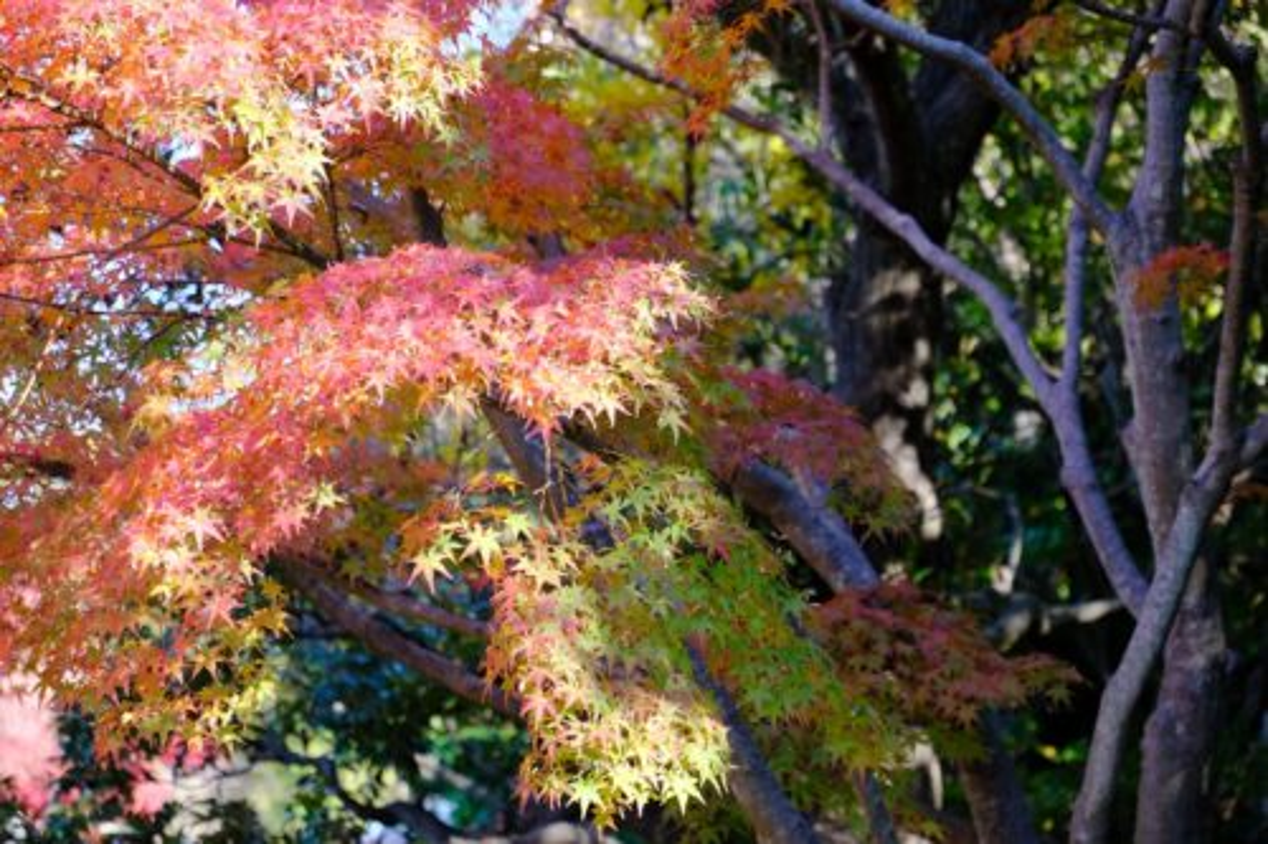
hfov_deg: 14.7
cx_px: 634
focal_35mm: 140
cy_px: 422
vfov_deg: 9.8
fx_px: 4929
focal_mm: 93.2
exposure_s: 1/280
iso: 640
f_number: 5
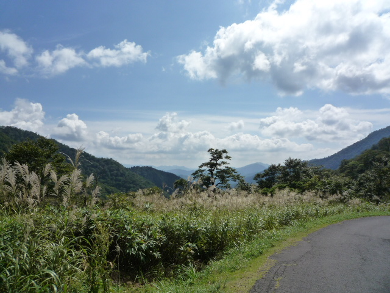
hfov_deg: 69.4
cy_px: 146
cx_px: 195
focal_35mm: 25
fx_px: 282
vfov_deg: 54.9
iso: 160
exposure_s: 1/800
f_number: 6.3
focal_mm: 4.4
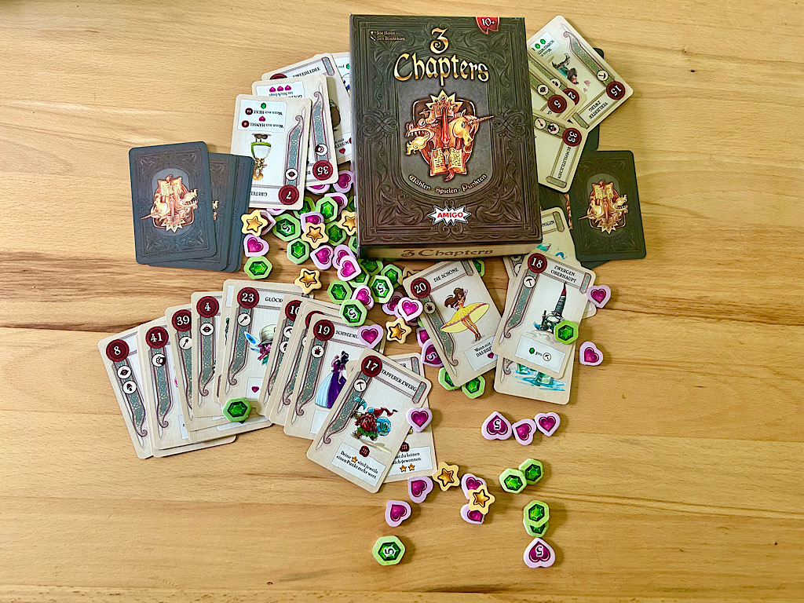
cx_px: 402
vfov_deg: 53.1
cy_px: 302
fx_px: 604
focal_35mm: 26
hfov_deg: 67.3
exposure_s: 1/50
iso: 160
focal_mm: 5.7
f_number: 1.5
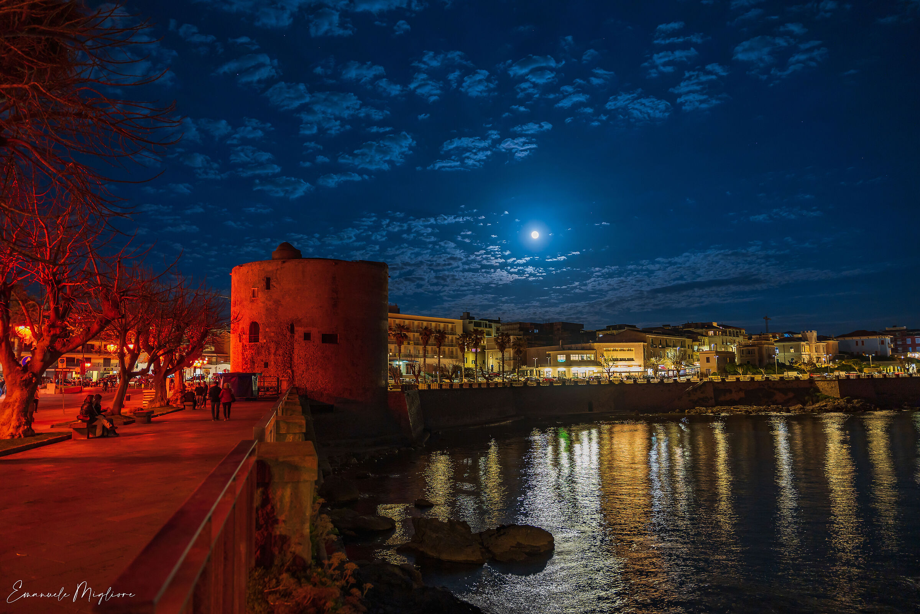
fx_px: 613
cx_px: 460
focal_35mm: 24
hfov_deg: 73.7
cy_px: 307
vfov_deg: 53.1
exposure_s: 1/2
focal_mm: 24
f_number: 2.8
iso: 250
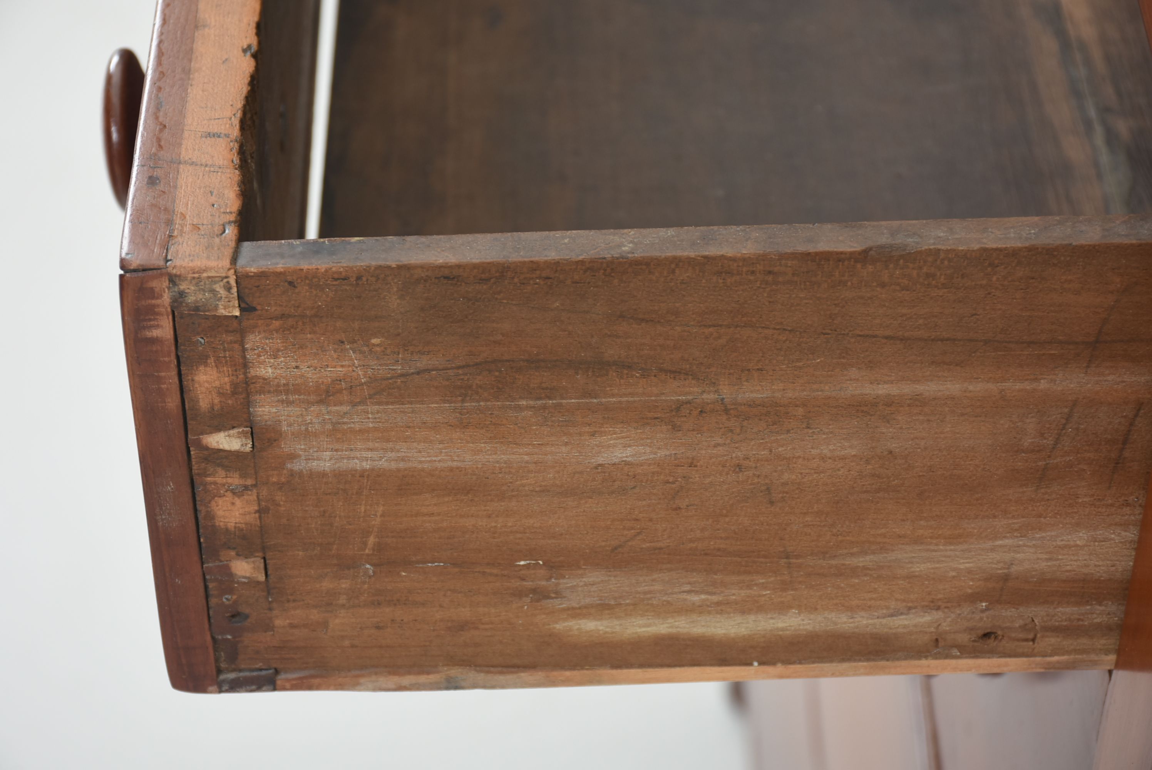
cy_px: 385
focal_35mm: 112
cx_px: 576
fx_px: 3603
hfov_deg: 18.2
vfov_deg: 12.2
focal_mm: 75
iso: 200
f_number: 9
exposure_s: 1/160
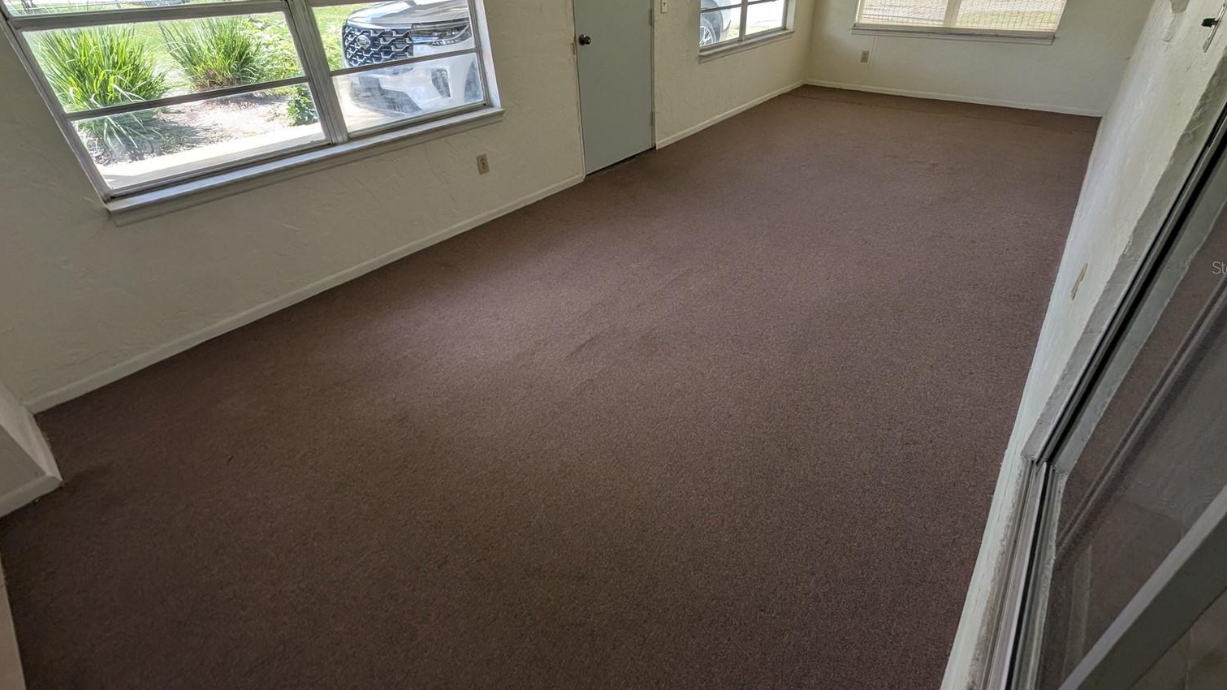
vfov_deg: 69.6
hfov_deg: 102.9
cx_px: 639
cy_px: 267
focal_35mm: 15
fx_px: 488
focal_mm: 1.95
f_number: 2.2
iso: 38
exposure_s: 1/262
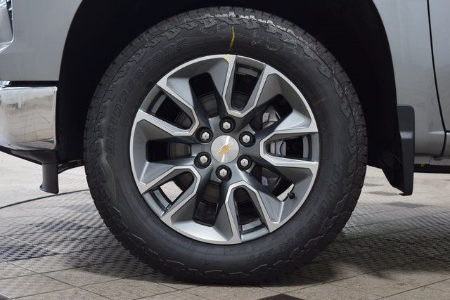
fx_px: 713
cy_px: 150
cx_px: 225
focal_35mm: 57
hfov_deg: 35.0
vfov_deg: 23.8
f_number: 6.3
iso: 560
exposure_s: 1/15
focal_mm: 38
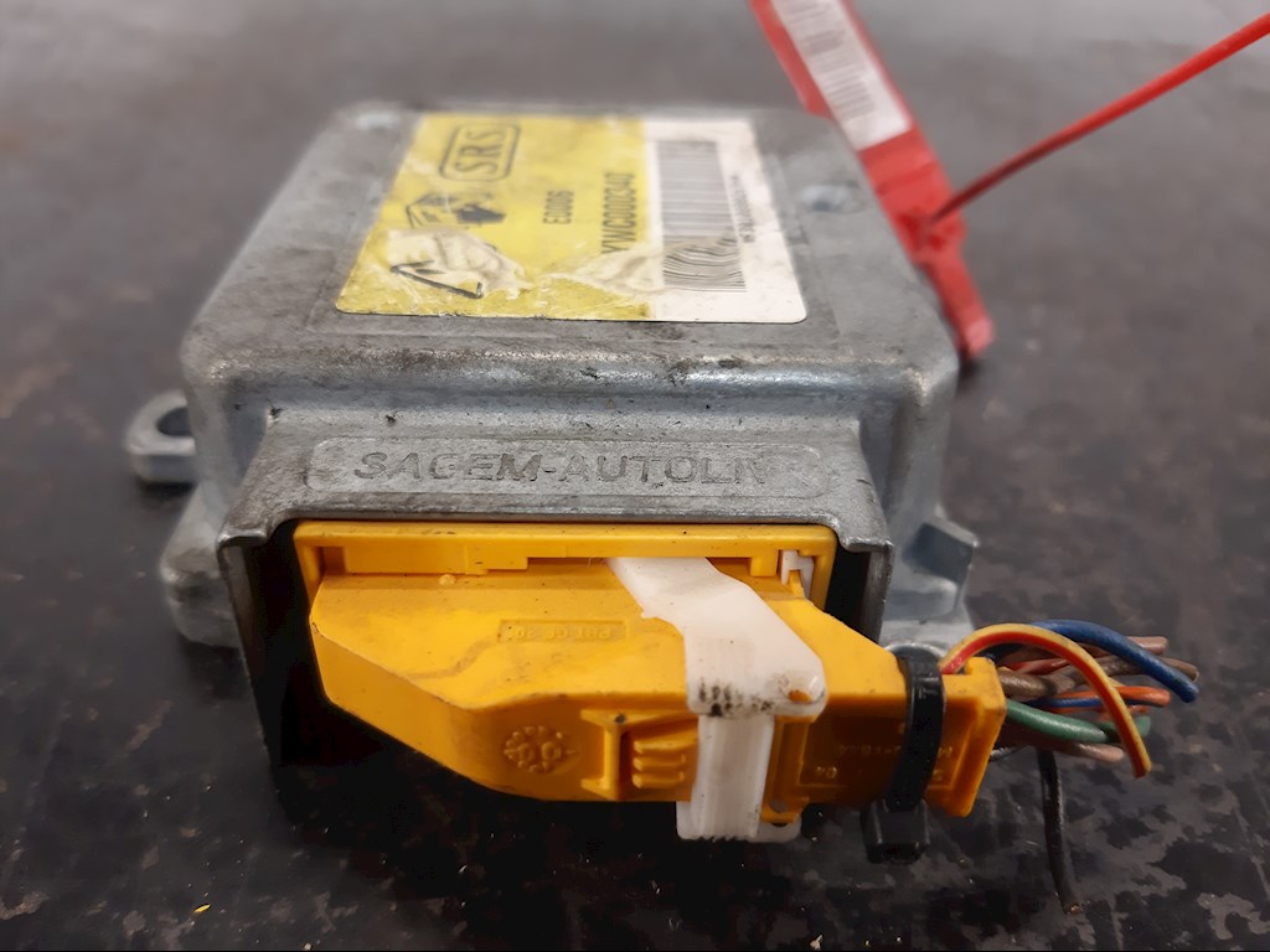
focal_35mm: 27
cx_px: 635
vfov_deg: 51.4
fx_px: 991
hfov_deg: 65.3
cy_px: 476
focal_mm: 3.93
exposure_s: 1/50
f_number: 1.7
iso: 160
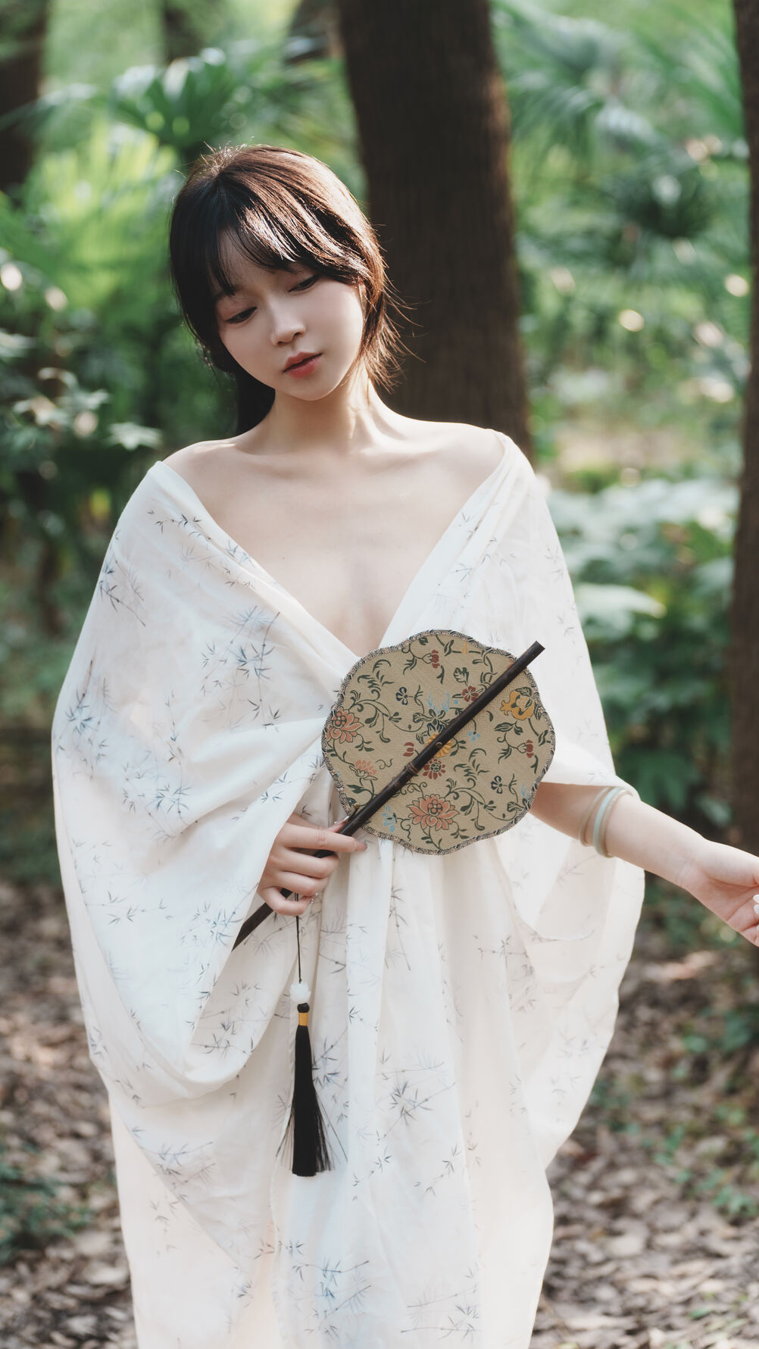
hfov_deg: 16.8
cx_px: 364
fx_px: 2576
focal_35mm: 72
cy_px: 681
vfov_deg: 29.4
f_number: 2.5
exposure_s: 1/320
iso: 125
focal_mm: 68
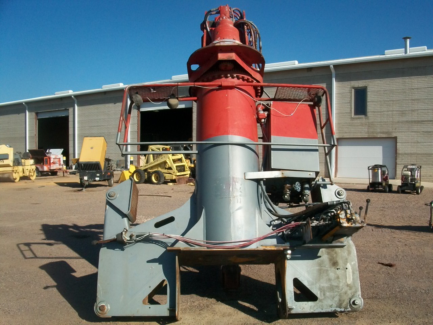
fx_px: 425
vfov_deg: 41.8
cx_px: 216
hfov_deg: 54.0
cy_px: 162
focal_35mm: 34
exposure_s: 1/500
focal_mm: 5.7
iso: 80
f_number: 5.5
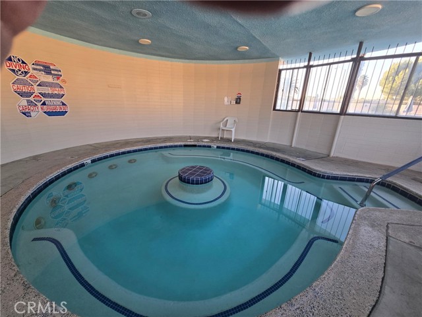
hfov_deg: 106.2
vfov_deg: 89.9
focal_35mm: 13
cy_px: 158
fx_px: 158
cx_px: 211
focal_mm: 2.2
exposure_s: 1/120
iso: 80
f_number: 2.2
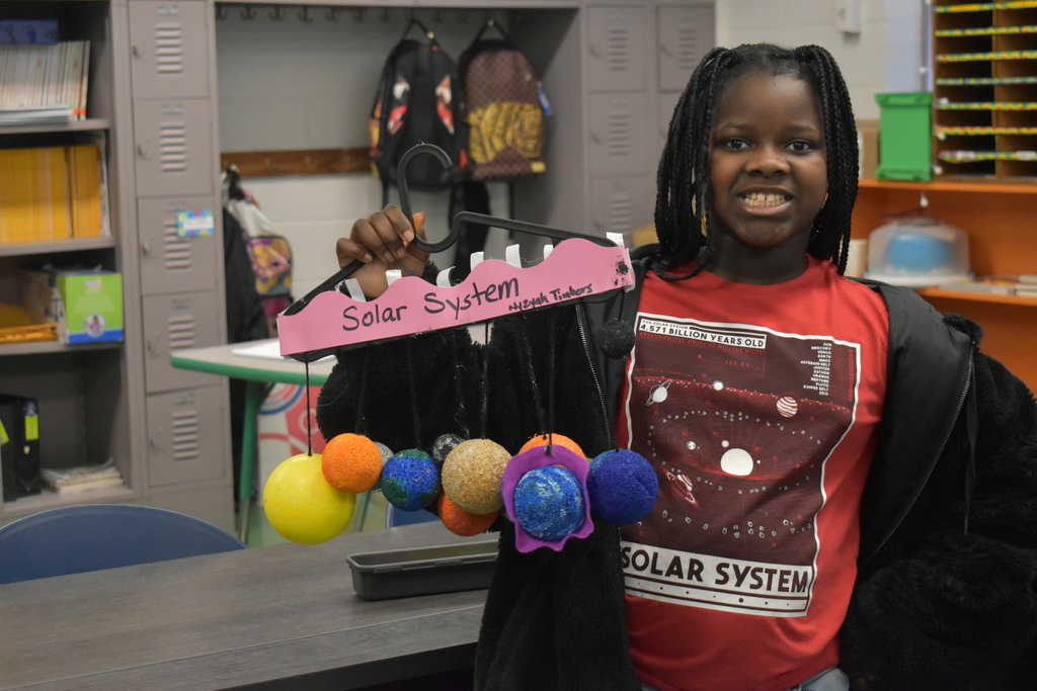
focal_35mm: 68
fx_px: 1945
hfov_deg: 29.9
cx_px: 518
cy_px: 346
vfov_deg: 20.2
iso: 3200
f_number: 5
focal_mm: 45
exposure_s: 1/125
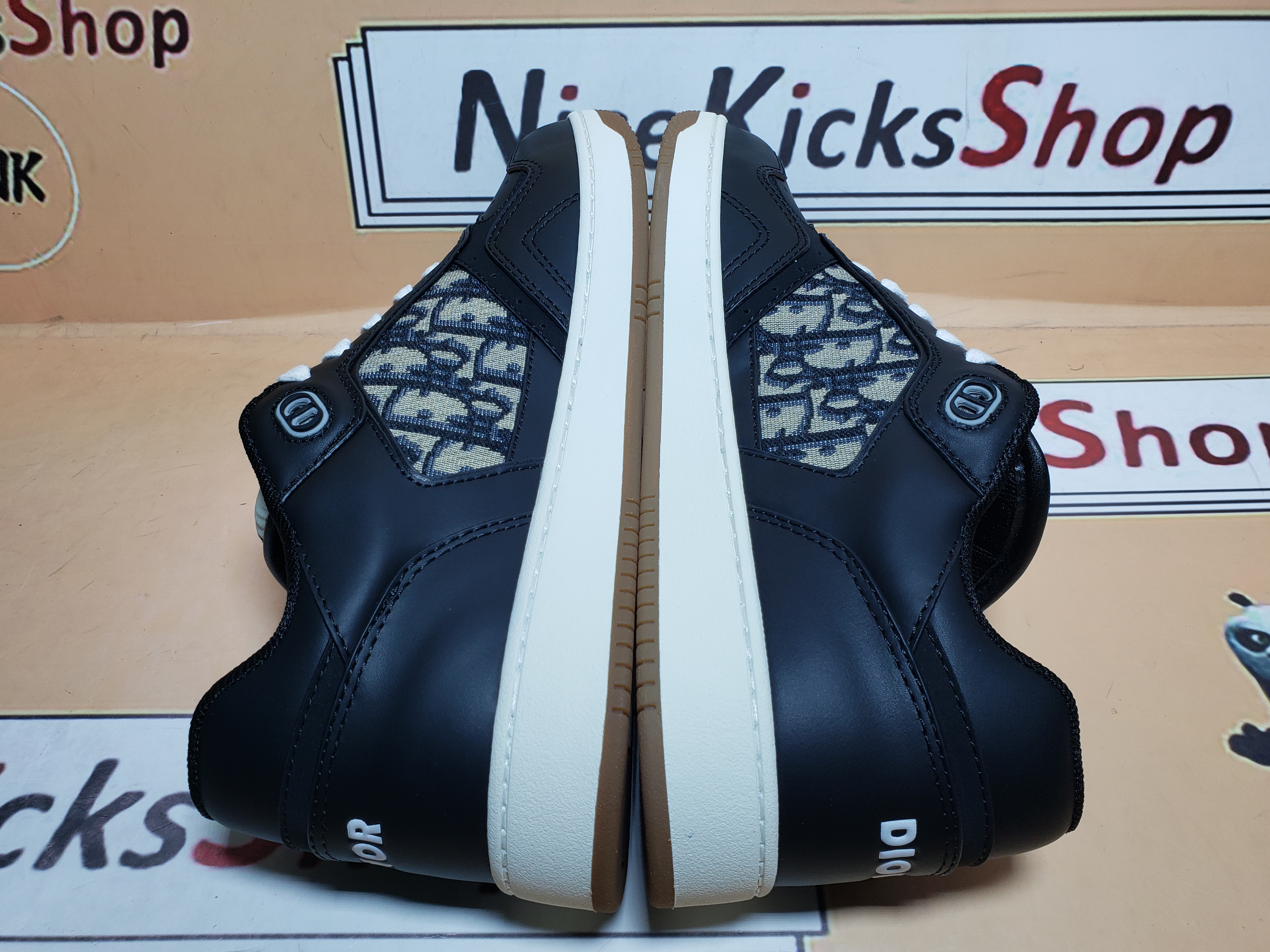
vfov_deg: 51.3
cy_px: 488
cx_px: 645
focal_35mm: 27
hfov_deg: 65.3
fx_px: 991
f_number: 2.4
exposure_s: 1/301
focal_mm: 4.3
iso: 50
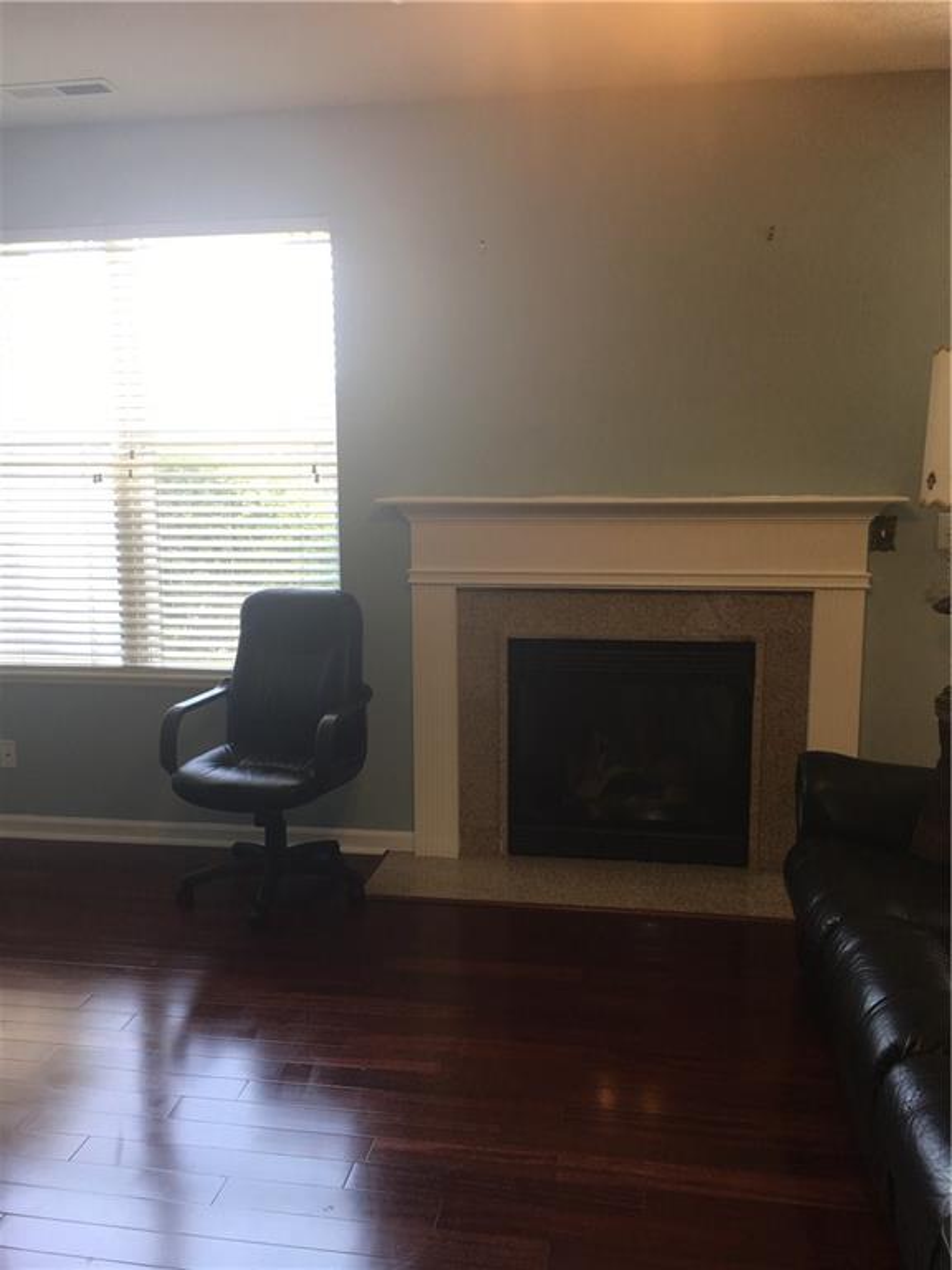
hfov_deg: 48.2
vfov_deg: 61.7
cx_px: 476
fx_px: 1063
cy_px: 635
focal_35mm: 29
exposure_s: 1/31
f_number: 2.2
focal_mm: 4.15
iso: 25
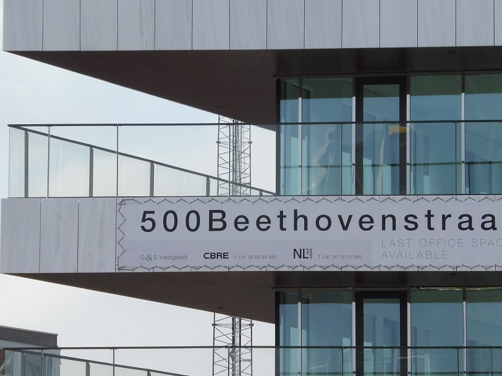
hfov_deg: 8.9
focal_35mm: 222
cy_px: 177
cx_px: 259
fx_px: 3219
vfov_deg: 6.7
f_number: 7.1
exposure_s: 1/250
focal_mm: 31.3
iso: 100
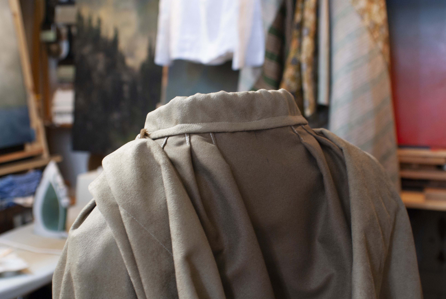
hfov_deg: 37.8
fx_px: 651
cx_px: 223
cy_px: 150
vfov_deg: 25.8
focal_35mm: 52
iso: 400
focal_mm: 35
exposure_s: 1/15
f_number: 3.5
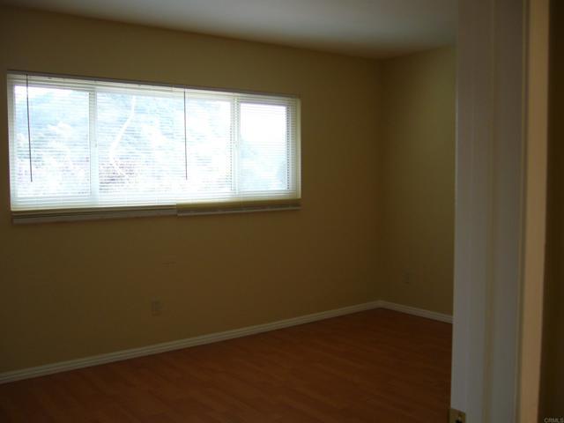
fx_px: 570
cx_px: 282
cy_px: 212
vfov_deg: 40.7
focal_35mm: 35
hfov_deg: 52.6
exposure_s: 1/125
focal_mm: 5.8
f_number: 2.8
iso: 100
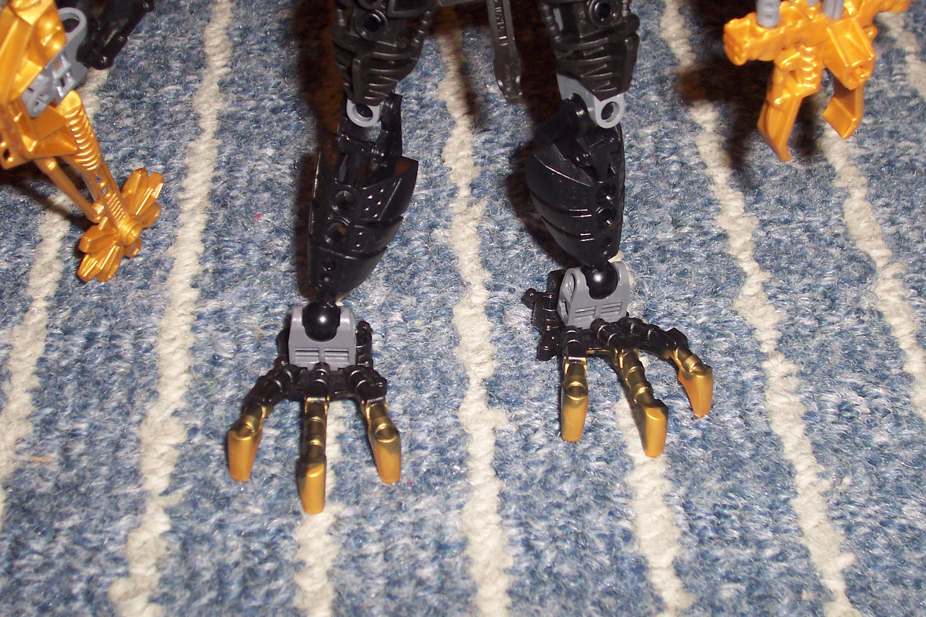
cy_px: 303
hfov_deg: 33.4
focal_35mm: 60
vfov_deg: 22.6
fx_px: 1543
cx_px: 468
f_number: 3.4
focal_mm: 8.6
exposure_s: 1/60
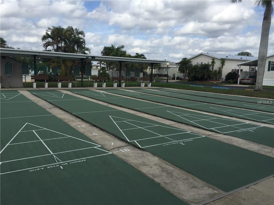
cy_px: 102
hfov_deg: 61.7
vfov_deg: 48.2
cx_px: 137
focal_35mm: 29
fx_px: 230
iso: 32
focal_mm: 4.15
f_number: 2.2
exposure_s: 1/2475
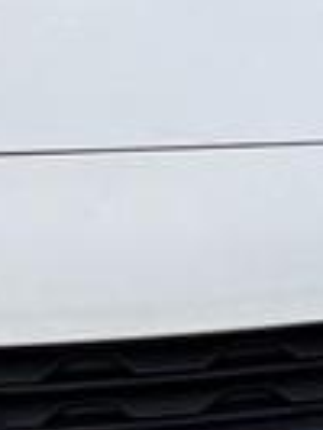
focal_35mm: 175
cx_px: 239
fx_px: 2174
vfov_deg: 11.3
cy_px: 327
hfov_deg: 8.5
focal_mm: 5.96
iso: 40
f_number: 1.6
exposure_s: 1/174
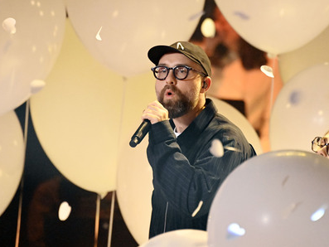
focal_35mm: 480
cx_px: 183
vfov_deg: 3.1
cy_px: 124
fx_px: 4563
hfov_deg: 4.1
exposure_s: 1/320
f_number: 5.6
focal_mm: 440
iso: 16000
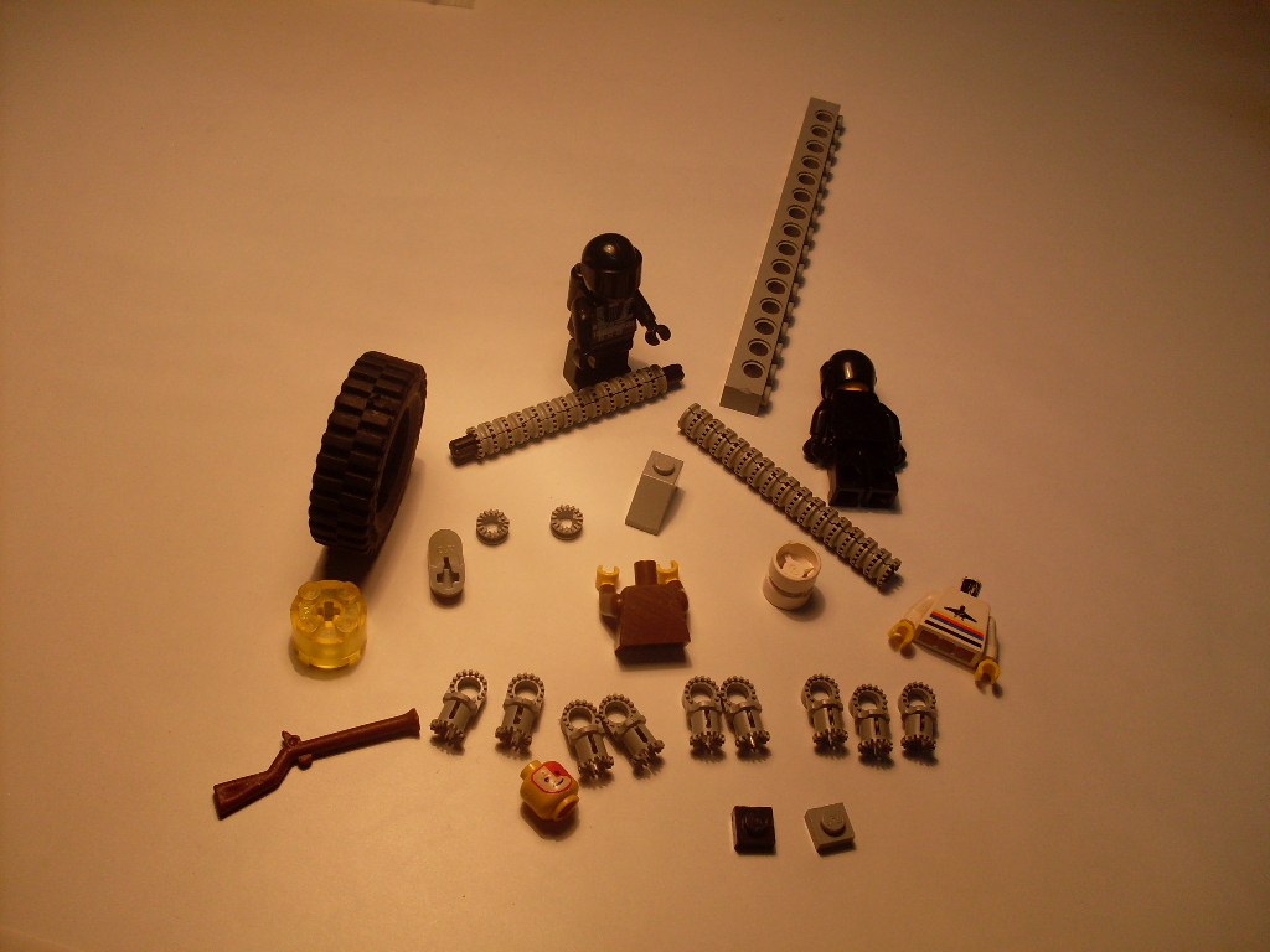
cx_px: 635
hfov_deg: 49.0
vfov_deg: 37.7
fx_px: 1394
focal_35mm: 38
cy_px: 476
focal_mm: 6.3
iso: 80
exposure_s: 1/180
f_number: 2.8
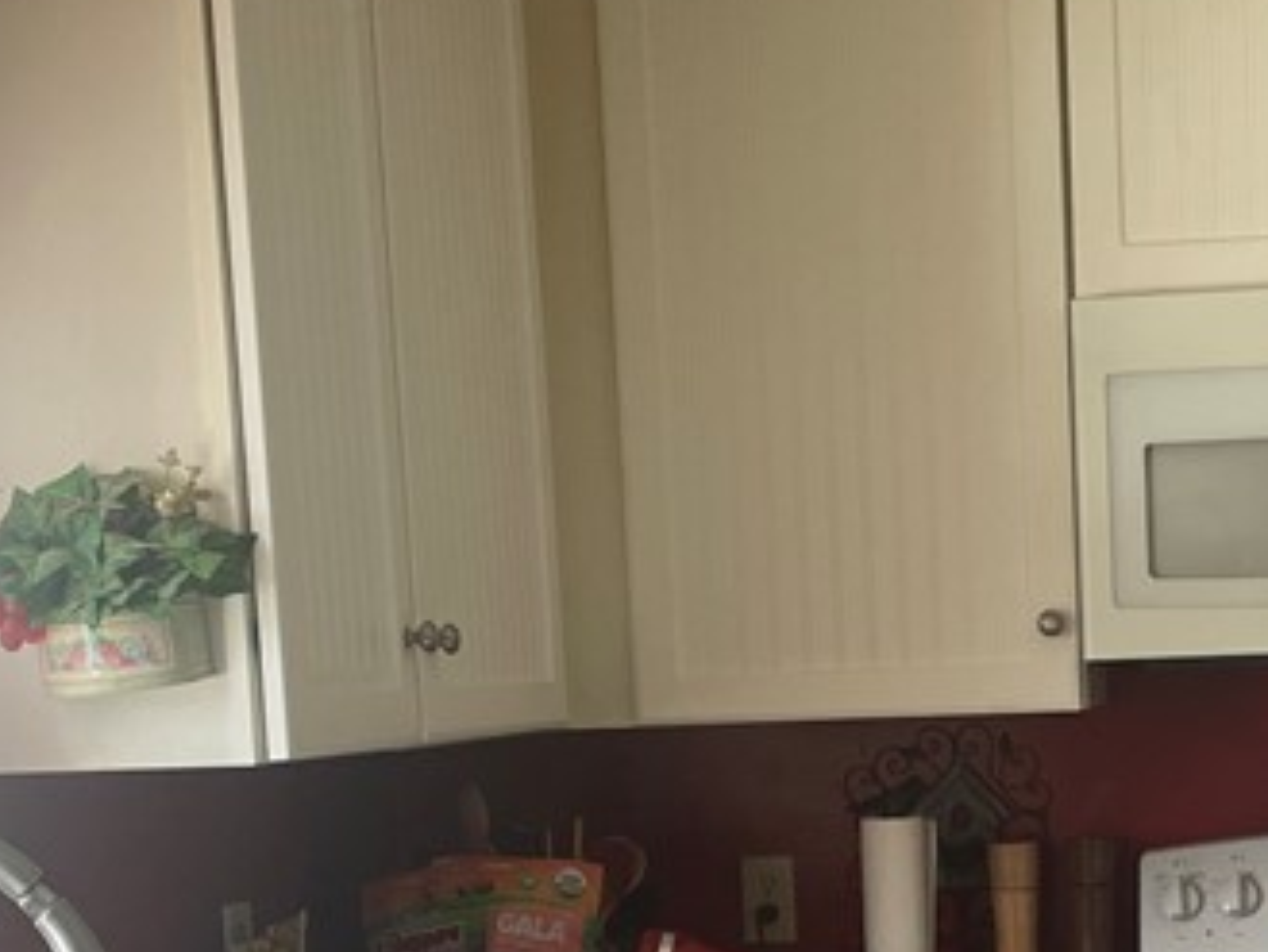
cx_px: 1014
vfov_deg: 17.7
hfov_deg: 23.8
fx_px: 2968
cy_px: 991
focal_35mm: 81
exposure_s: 1/113
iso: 125
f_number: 1.6
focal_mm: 4.2
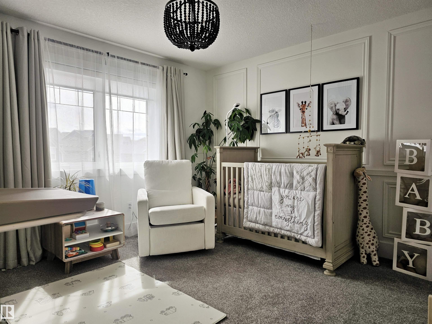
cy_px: 162
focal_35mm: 23
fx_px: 287
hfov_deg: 73.9
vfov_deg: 58.9
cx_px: 216
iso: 20
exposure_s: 1/120
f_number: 1.7
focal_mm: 6.3
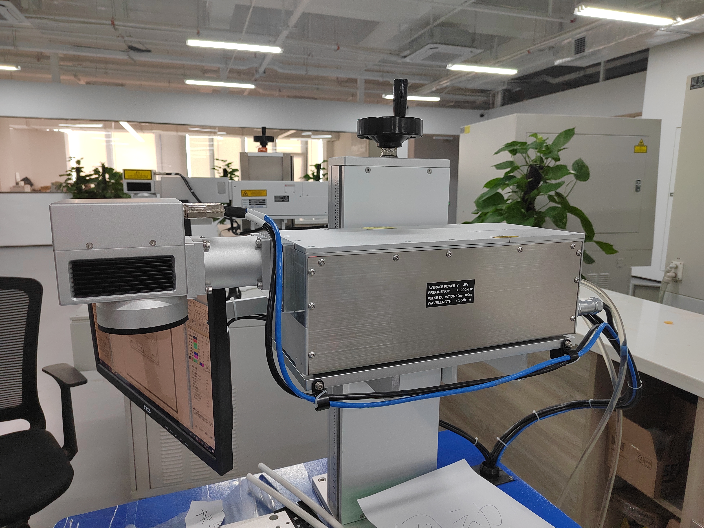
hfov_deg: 73.9
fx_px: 468
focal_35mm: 23
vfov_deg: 58.9
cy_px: 264
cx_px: 352
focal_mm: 5.52
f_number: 1.9
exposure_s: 1/100
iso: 1009
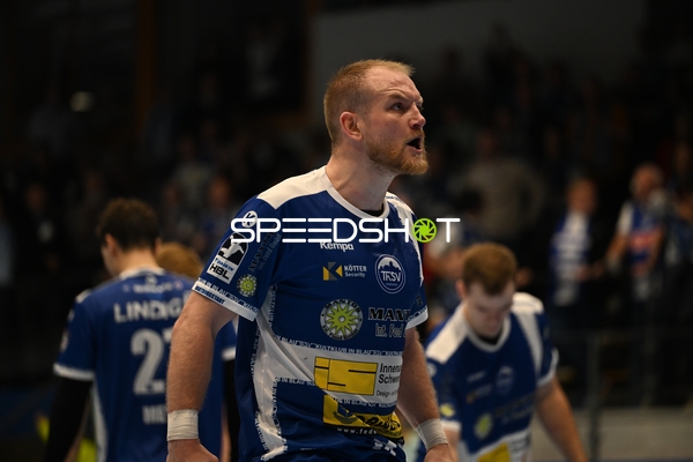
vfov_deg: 7.6
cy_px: 231
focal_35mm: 180
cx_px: 346
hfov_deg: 11.4
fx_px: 3465
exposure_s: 1/1250
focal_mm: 180
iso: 2000
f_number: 2.8
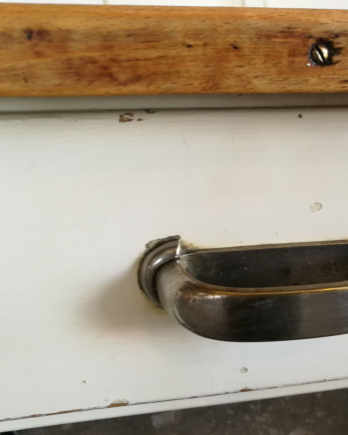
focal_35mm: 36
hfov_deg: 39.6
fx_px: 463
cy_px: 222
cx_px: 277
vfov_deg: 50.3
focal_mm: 4.5
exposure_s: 1/33.3
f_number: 2.2
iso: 250
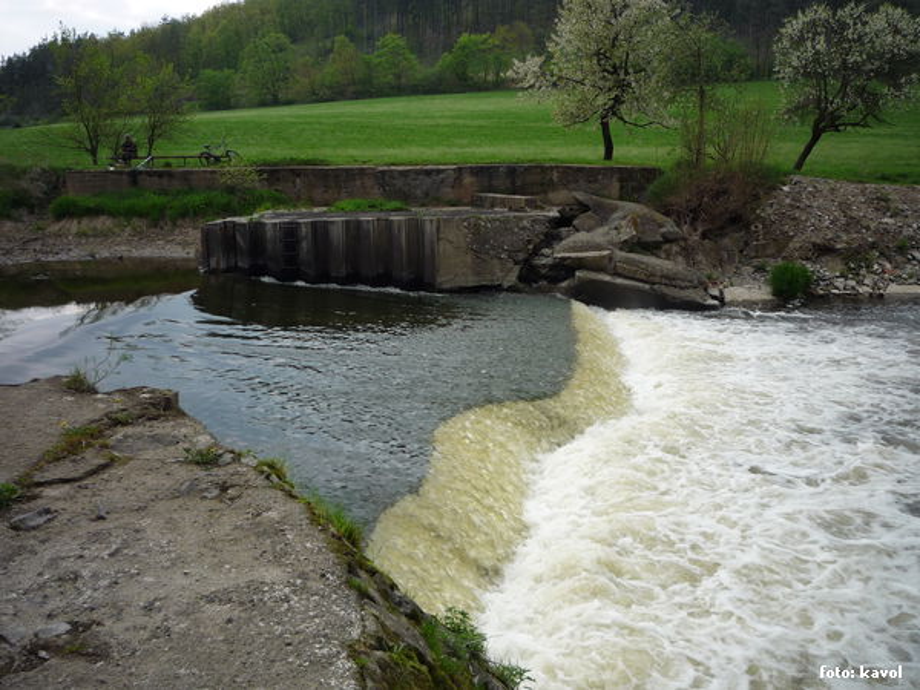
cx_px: 460
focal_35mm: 32
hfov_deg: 56.8
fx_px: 850
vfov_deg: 44.2
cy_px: 345
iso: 100
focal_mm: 5.2
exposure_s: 1/125
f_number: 4
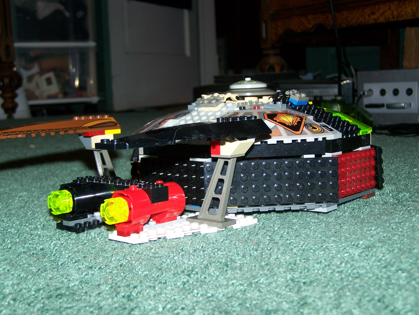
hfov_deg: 37.5
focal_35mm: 51
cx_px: 210
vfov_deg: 28.6
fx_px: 618
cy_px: 158
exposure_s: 1/60
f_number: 3
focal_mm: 8.5
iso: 80
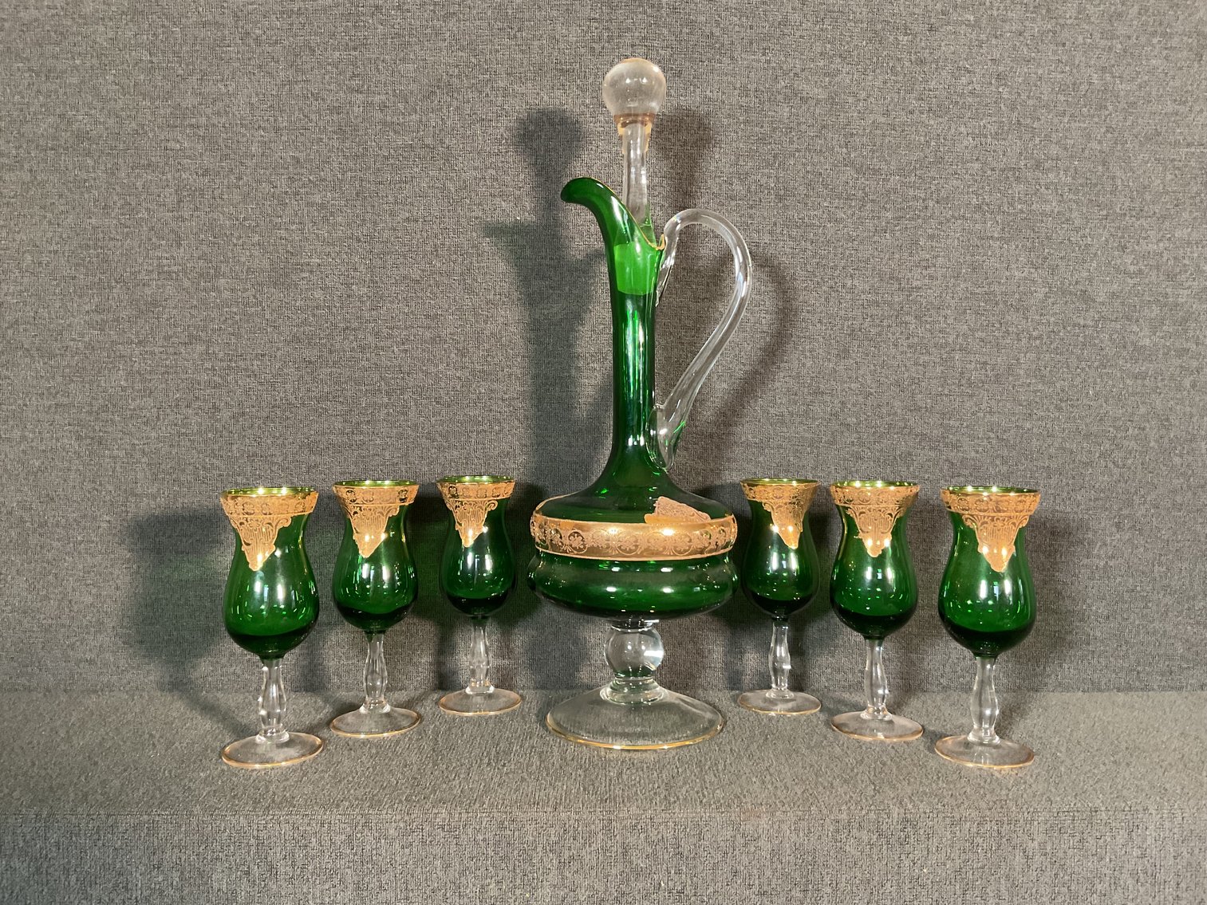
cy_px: 452
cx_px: 604
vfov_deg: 48.2
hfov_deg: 61.7
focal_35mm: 29
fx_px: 1011
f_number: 1.8
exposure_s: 1/50
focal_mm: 3
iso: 250
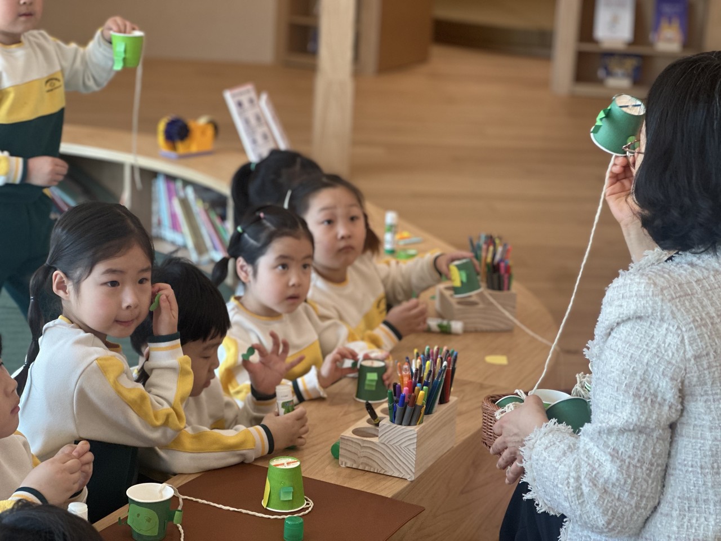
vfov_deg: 19.1
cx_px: 360
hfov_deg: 25.3
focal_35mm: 77
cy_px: 270
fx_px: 1604
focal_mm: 9
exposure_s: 1/120
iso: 200
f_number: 2.8
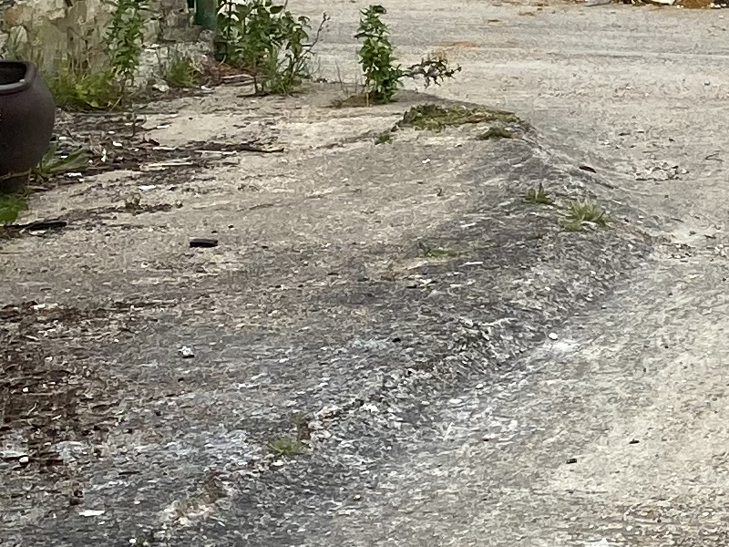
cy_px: -104
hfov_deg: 13.9
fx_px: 2759
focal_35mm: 131
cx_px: 1171
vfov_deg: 11.1
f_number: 1.8
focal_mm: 4.25
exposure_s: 1/1701
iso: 32
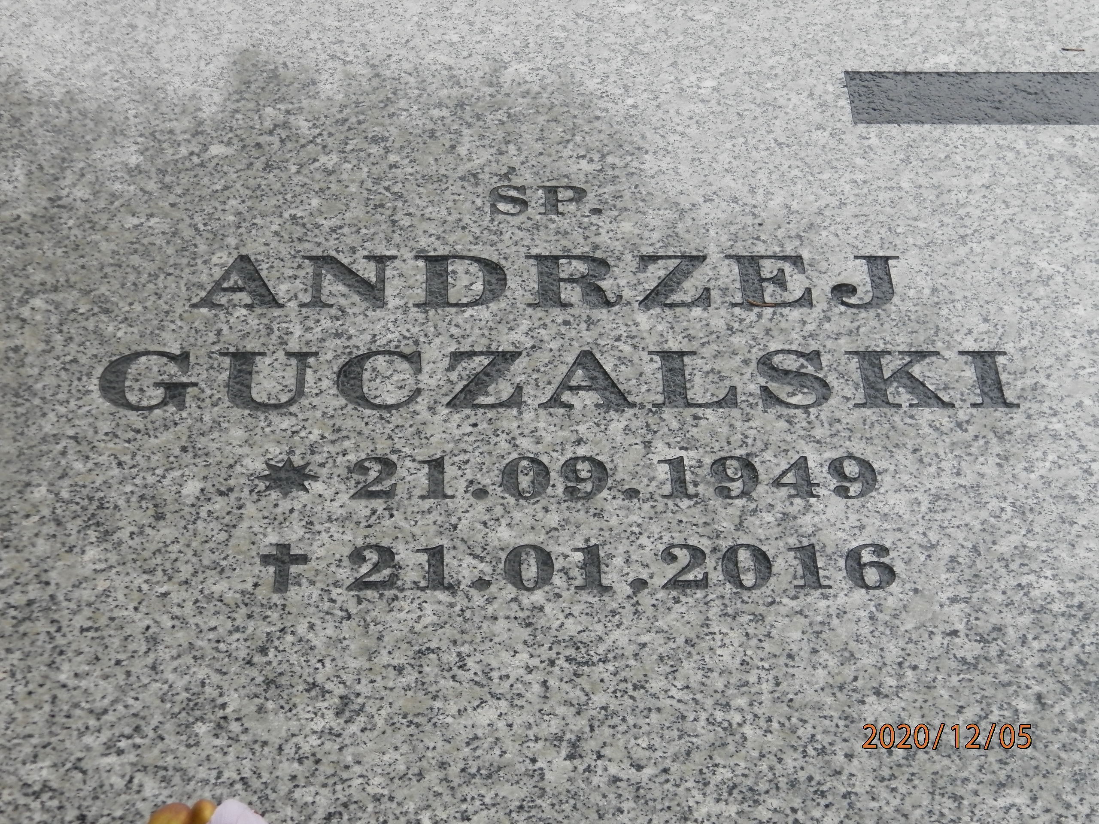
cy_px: 412
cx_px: 550
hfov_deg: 23.8
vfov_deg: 18.0
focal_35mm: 82
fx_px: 2603
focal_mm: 14.6
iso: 200
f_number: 4.2
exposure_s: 1/80
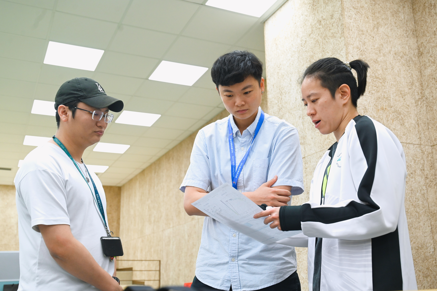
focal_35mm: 39
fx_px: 473
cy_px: 146
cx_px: 218
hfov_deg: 49.6
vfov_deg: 34.2
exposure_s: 1/200
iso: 800
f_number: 5.6
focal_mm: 39
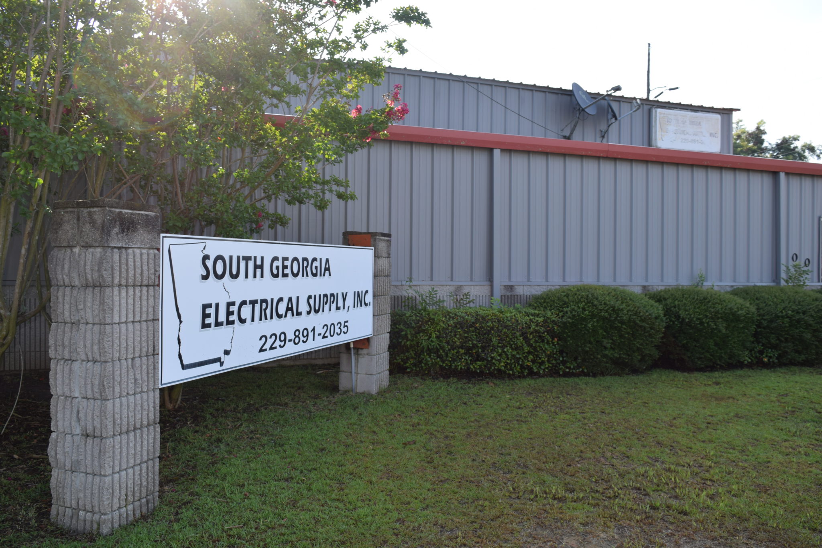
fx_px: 616
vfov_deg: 47.9
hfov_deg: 67.4
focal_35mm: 27
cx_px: 411
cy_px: 274
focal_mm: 18
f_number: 6.3
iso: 100
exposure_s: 1/160
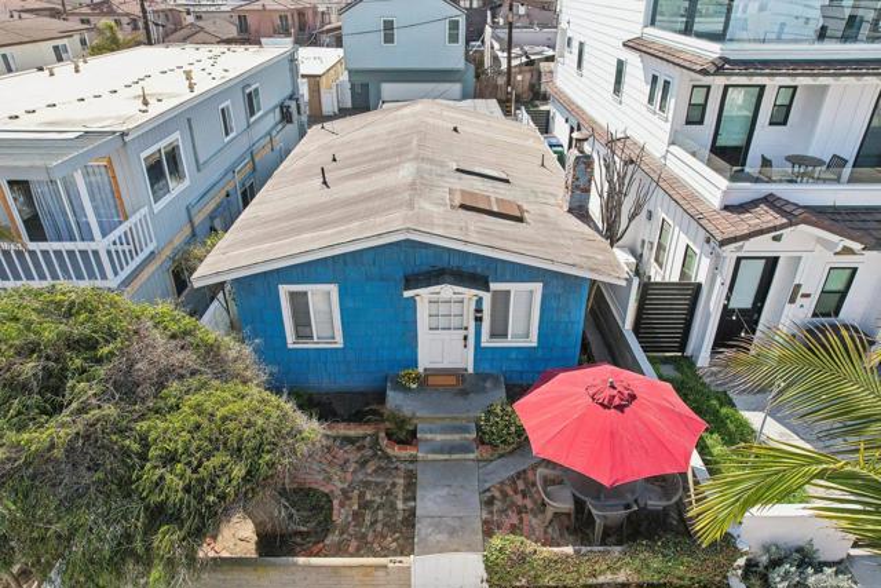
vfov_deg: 57.3
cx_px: 440
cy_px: 294
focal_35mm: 22
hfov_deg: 78.6
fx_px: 538
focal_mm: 8.4
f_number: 2.8
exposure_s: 1/1250
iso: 100
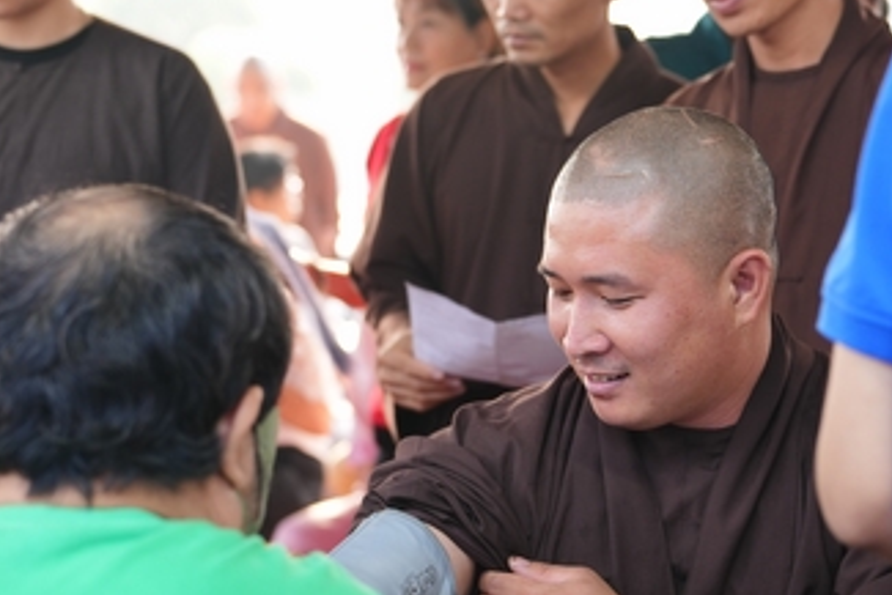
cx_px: 420
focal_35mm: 104
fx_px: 2578
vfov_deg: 13.2
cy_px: 366
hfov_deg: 19.6
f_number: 2.8
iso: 400
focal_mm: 52
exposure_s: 1/100
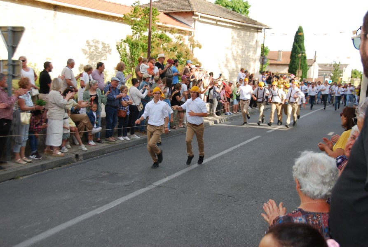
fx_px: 476
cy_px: 124
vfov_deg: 29.1
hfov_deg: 42.2
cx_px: 184
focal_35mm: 46
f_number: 4.2
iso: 100
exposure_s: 1/200
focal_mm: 31
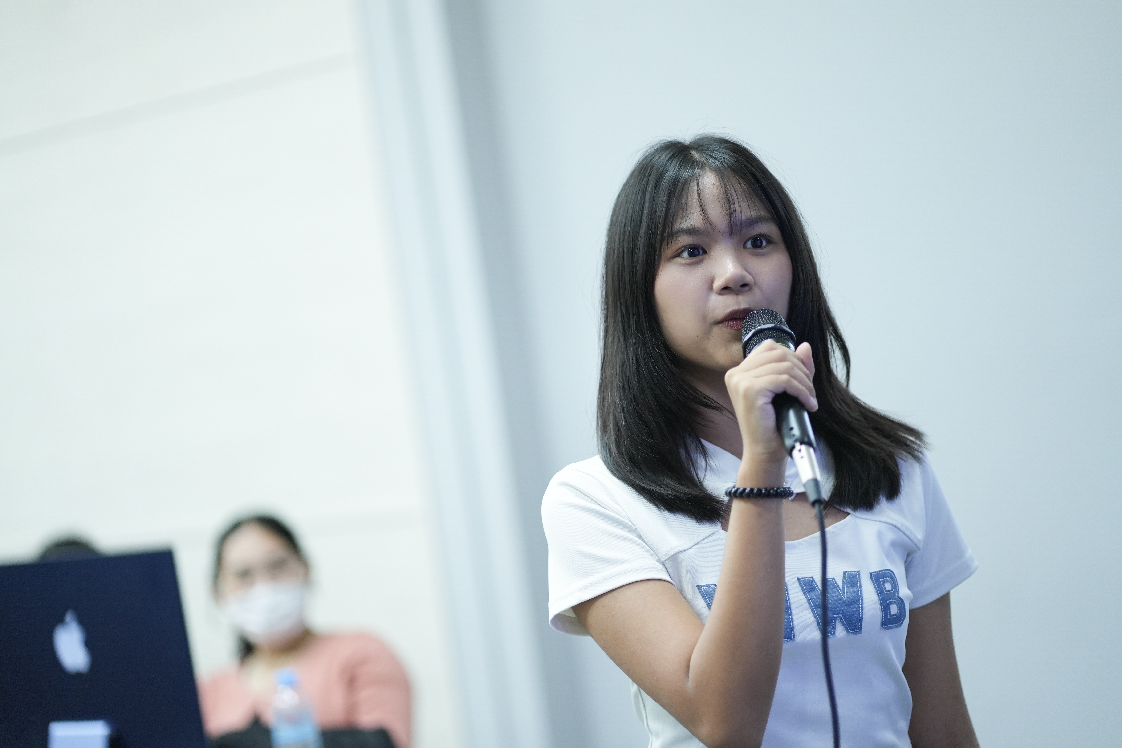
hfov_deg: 23.9
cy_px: 374
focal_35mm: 85
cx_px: 561
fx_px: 2649
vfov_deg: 16.1
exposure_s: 1/500
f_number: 1.8
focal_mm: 85
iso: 1250
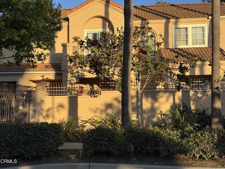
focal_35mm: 48
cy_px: 84
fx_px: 312
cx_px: 112
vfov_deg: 30.3
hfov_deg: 39.7
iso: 64
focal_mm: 6.76
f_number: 1.78
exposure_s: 1/2045
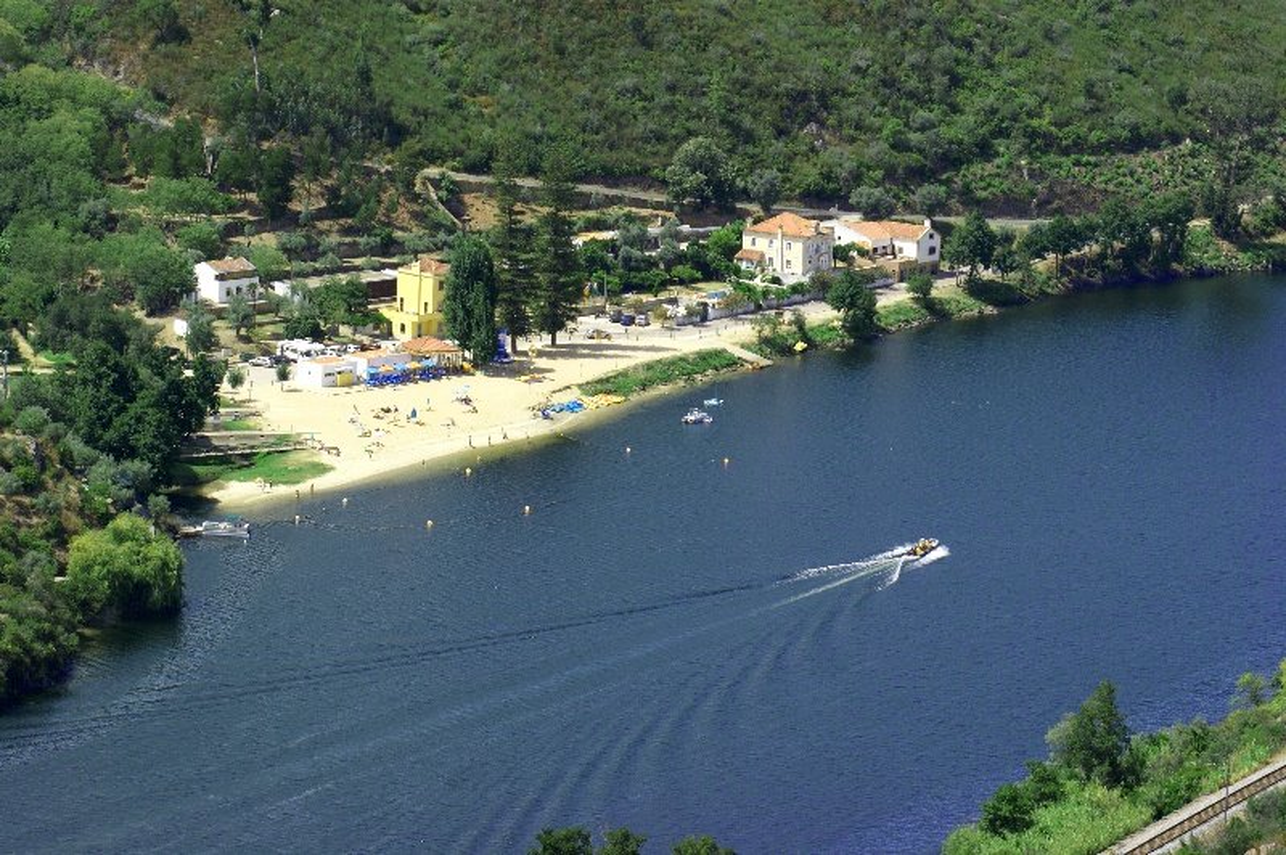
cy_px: 428
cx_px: 643
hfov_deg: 13.7
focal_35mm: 150
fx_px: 5354
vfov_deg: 9.1
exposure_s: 1/200
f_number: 8
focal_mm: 100
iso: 100
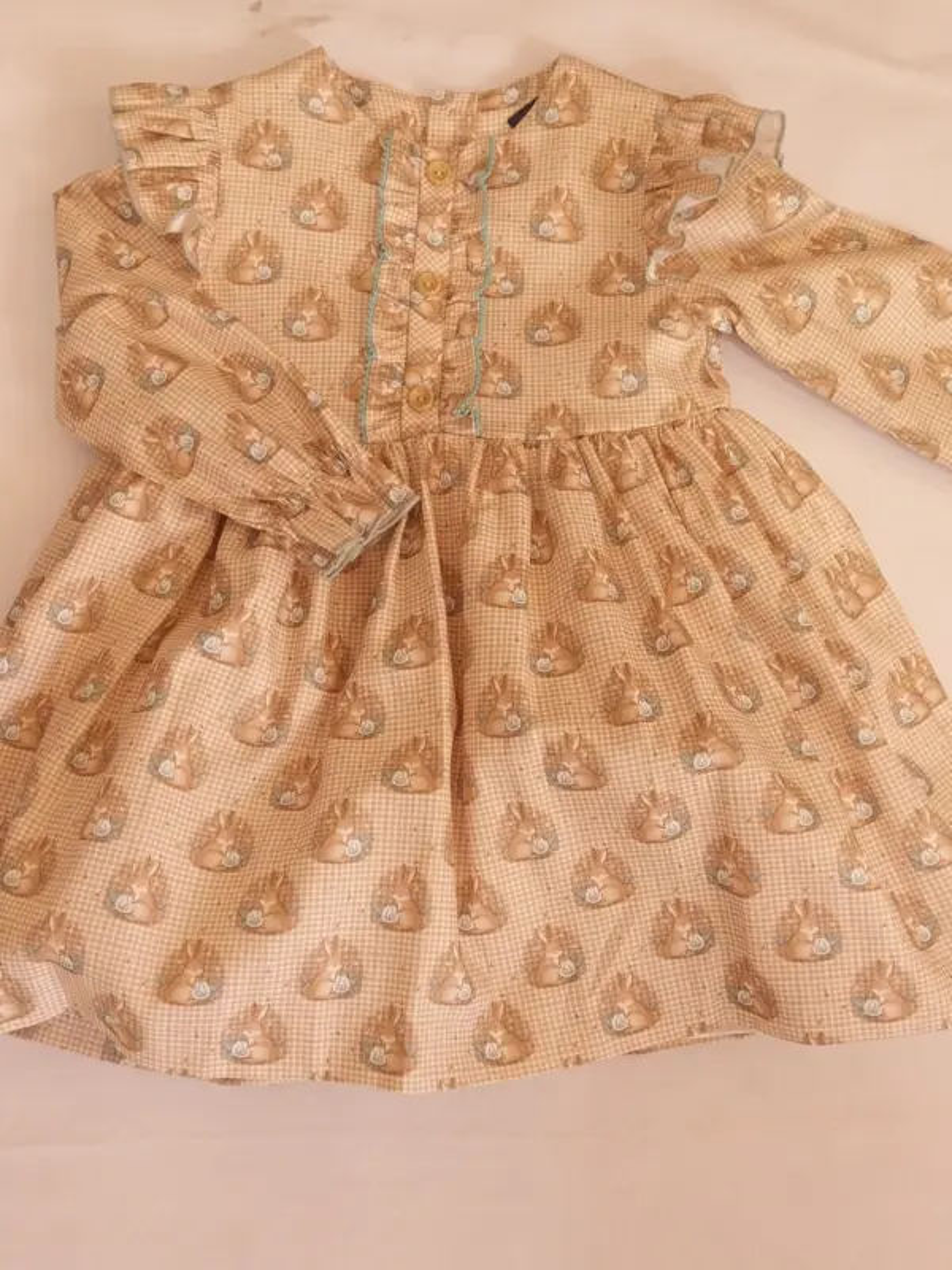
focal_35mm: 26
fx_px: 953
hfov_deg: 53.1
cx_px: 476
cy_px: 635
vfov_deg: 67.3
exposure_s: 1/50
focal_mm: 4
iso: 100
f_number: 1.8
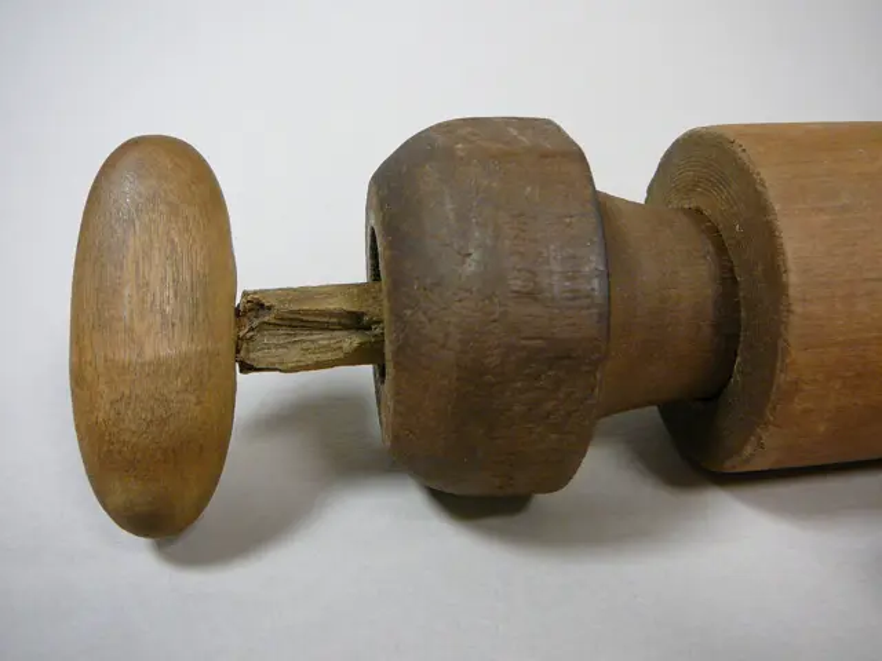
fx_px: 892
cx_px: 441
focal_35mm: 35
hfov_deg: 52.6
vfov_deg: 40.7
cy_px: 330
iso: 200
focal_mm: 5.2
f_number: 2.8
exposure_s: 1/15
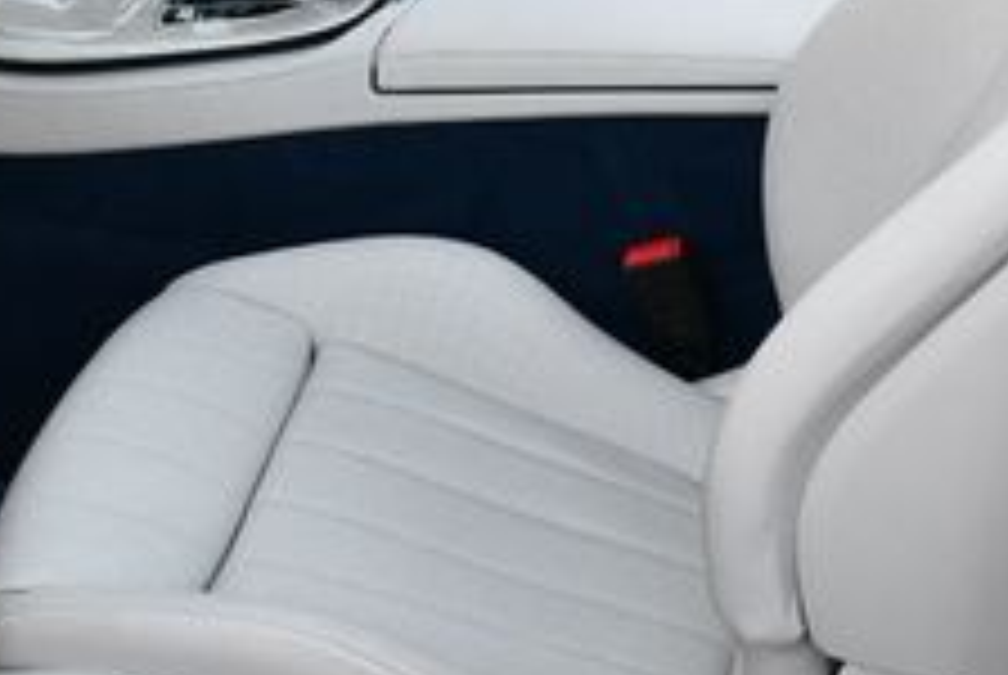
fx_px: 2888
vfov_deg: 13.2
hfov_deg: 19.8
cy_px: 76
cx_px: 508
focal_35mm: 103
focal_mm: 18
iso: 400
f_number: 4.5
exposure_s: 1/250
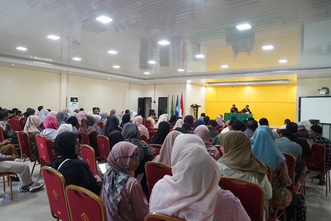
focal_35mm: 25
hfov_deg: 71.5
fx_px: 230
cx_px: 159
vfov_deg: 51.3
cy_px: 108
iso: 5000
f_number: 5.6
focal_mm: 24
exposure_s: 1/100
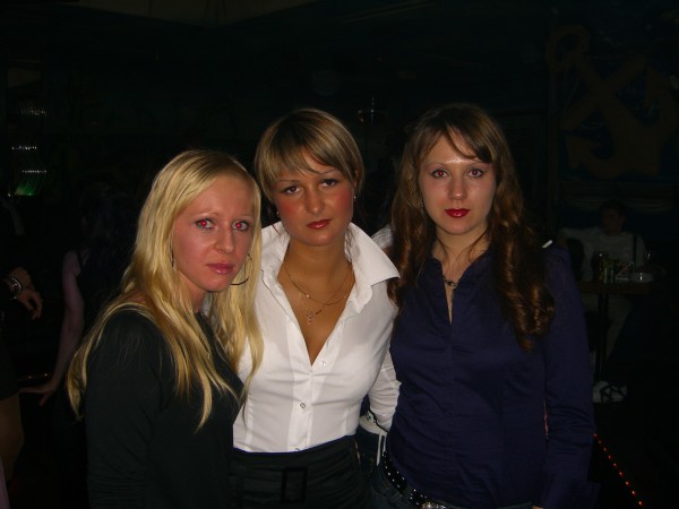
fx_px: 745
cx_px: 340
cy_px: 254
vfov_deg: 37.7
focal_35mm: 38
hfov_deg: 49.0
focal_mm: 7.9
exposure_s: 1/60
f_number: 2.8
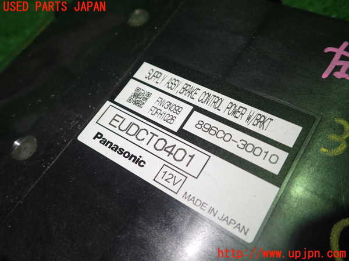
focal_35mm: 30
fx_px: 302
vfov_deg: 46.8
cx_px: 174
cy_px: 130
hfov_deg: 60.0
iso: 125
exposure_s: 1/60
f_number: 2.3
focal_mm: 5.4
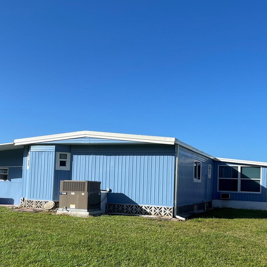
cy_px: 166
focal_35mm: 42
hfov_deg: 40.0
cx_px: 126
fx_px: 367
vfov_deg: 39.8
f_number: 1.6
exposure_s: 1/3623
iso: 50
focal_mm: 5.1
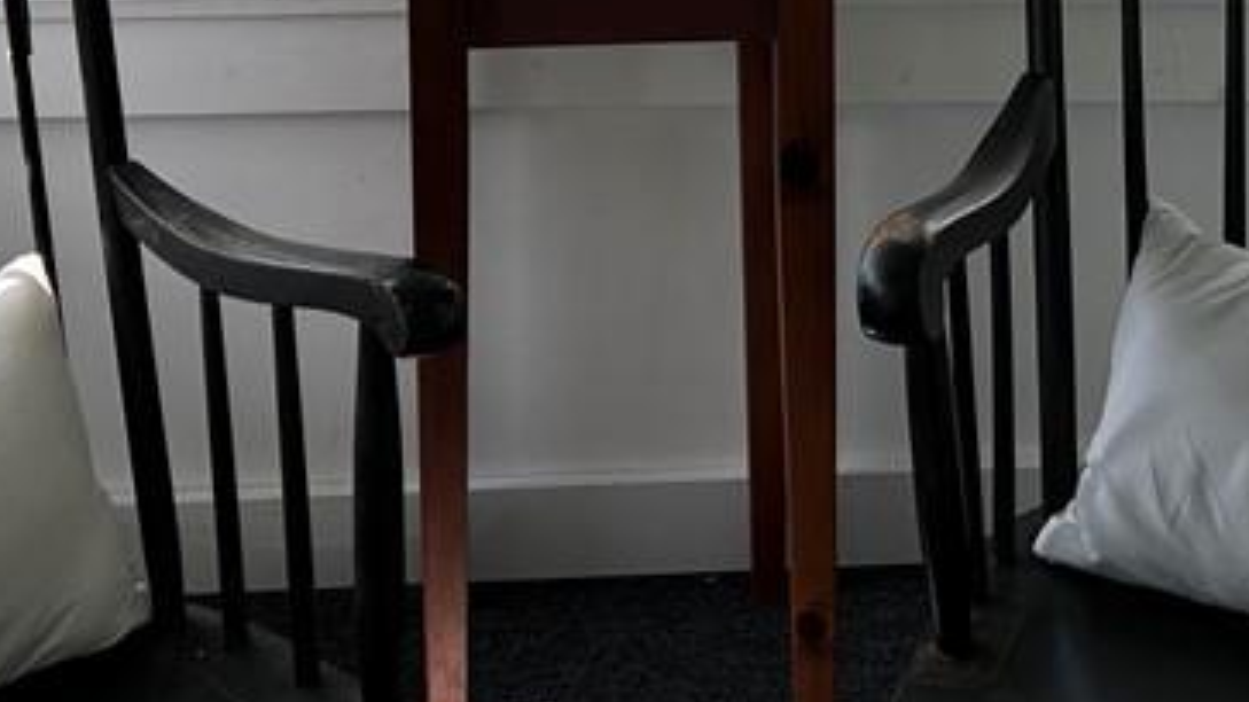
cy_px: -578
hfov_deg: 26.5
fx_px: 2649
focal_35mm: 80
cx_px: 612
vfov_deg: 13.5
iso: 50
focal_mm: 5.7
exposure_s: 1/533
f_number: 1.5
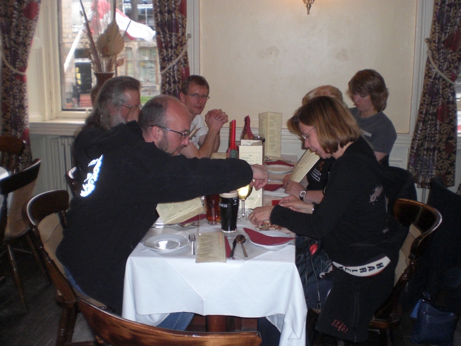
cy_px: 173
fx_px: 506
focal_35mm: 38
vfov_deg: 37.7
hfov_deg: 49.0
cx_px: 230
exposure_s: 1/60
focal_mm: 6.3
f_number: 3.1
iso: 200
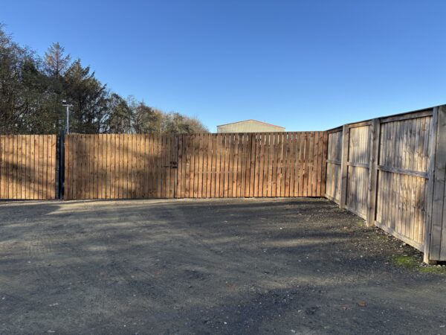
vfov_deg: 53.1
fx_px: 335
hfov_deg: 67.3
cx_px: 223
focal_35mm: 26
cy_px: 168
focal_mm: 5.96
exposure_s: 1/1381
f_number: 1.6
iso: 50
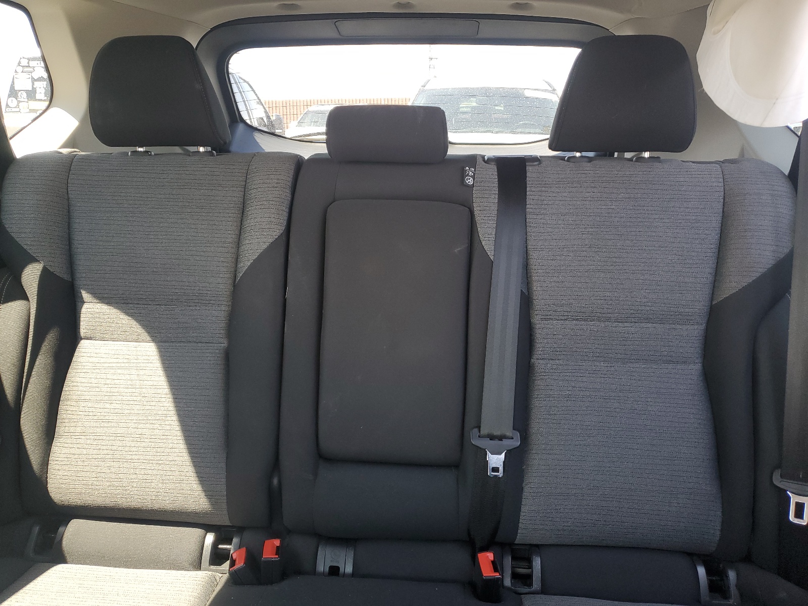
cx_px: 404
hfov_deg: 67.3
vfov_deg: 53.1
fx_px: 607
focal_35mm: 26
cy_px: 303
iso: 74
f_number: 1.5
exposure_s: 1/120
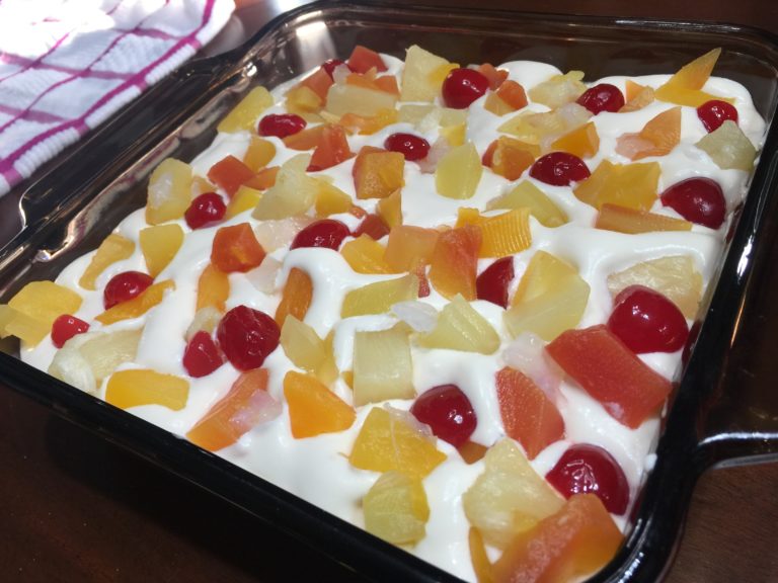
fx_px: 652
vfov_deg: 48.2
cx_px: 389
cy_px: 292
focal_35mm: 29
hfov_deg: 61.7
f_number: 2.2
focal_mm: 4.15
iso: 32
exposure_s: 1/30
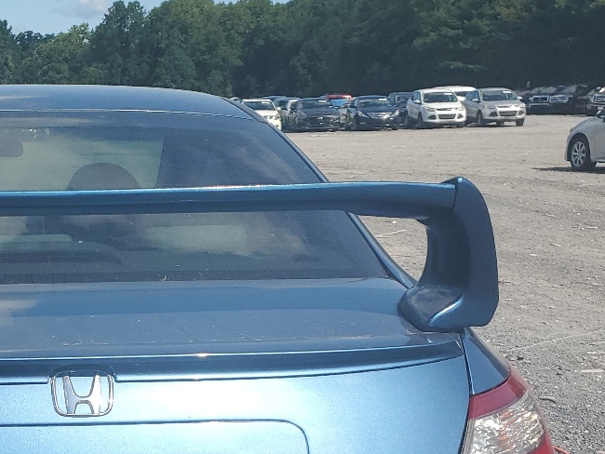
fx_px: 1119
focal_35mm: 64
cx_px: 2
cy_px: 418
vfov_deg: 22.3
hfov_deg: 28.4
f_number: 1.5
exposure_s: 1/3333
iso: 50
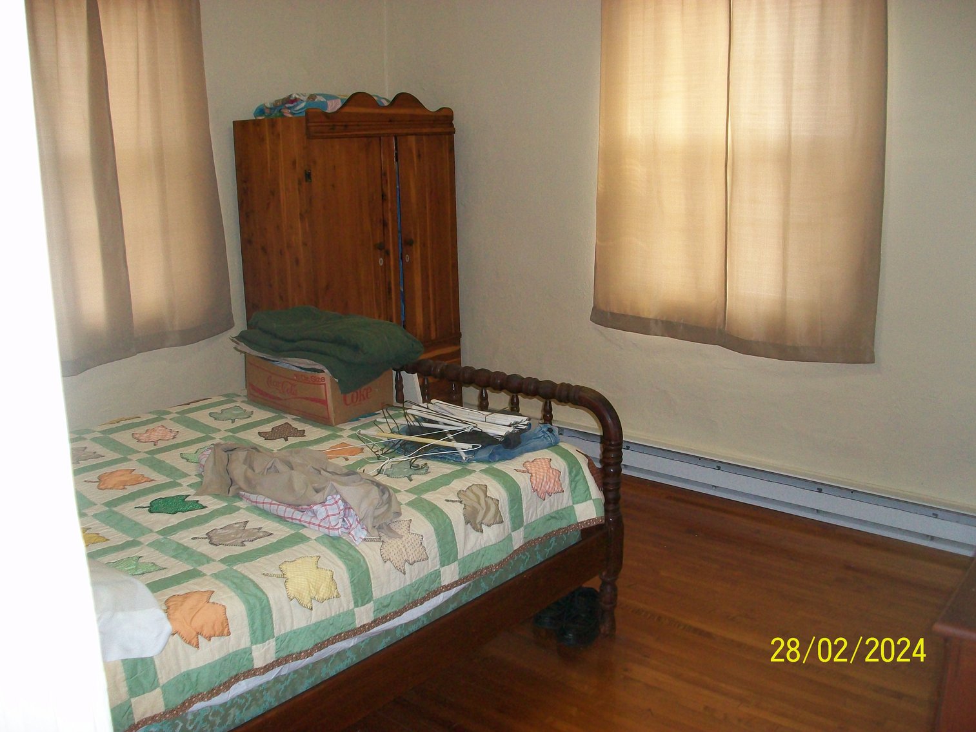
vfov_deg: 41.8
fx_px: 959
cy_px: 366
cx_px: 488
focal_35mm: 34
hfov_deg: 54.0
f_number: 2.8
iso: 160
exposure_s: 1/60
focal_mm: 5.7
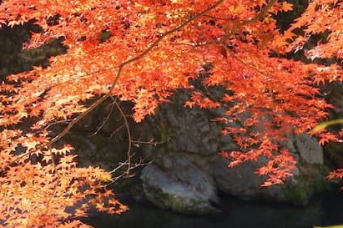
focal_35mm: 114
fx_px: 1085
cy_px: 104
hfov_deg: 17.8
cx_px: 63
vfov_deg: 12.0
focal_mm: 39
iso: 100
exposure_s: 1/80
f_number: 6.3
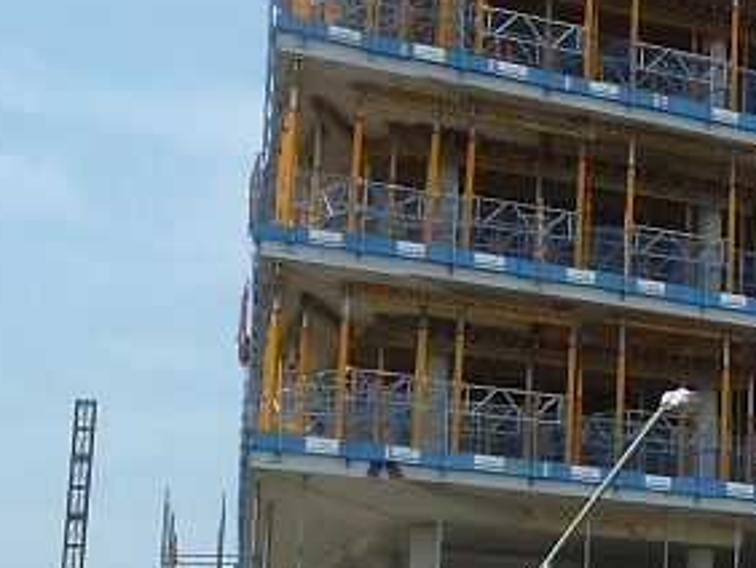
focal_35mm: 127
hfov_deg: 14.5
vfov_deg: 11.7
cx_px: 1118
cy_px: 155
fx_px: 2776
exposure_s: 1/500
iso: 80
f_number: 5
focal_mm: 5.7
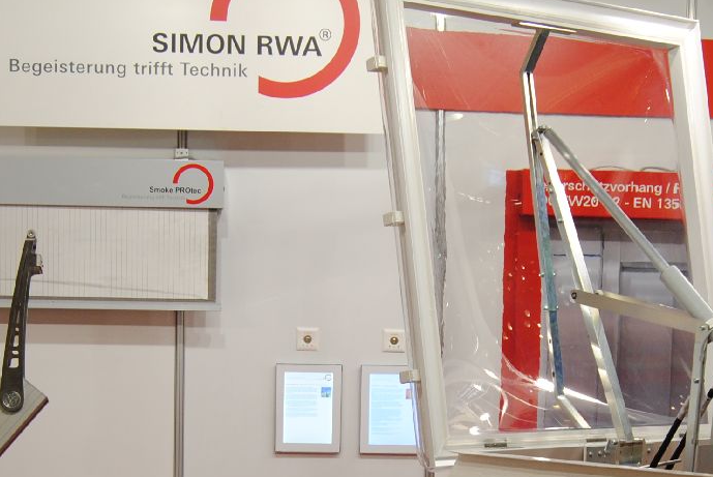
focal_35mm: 94
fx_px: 1864
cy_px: 502
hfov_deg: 21.7
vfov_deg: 14.3
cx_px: 351
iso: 200
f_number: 4.5
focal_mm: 24
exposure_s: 1/80
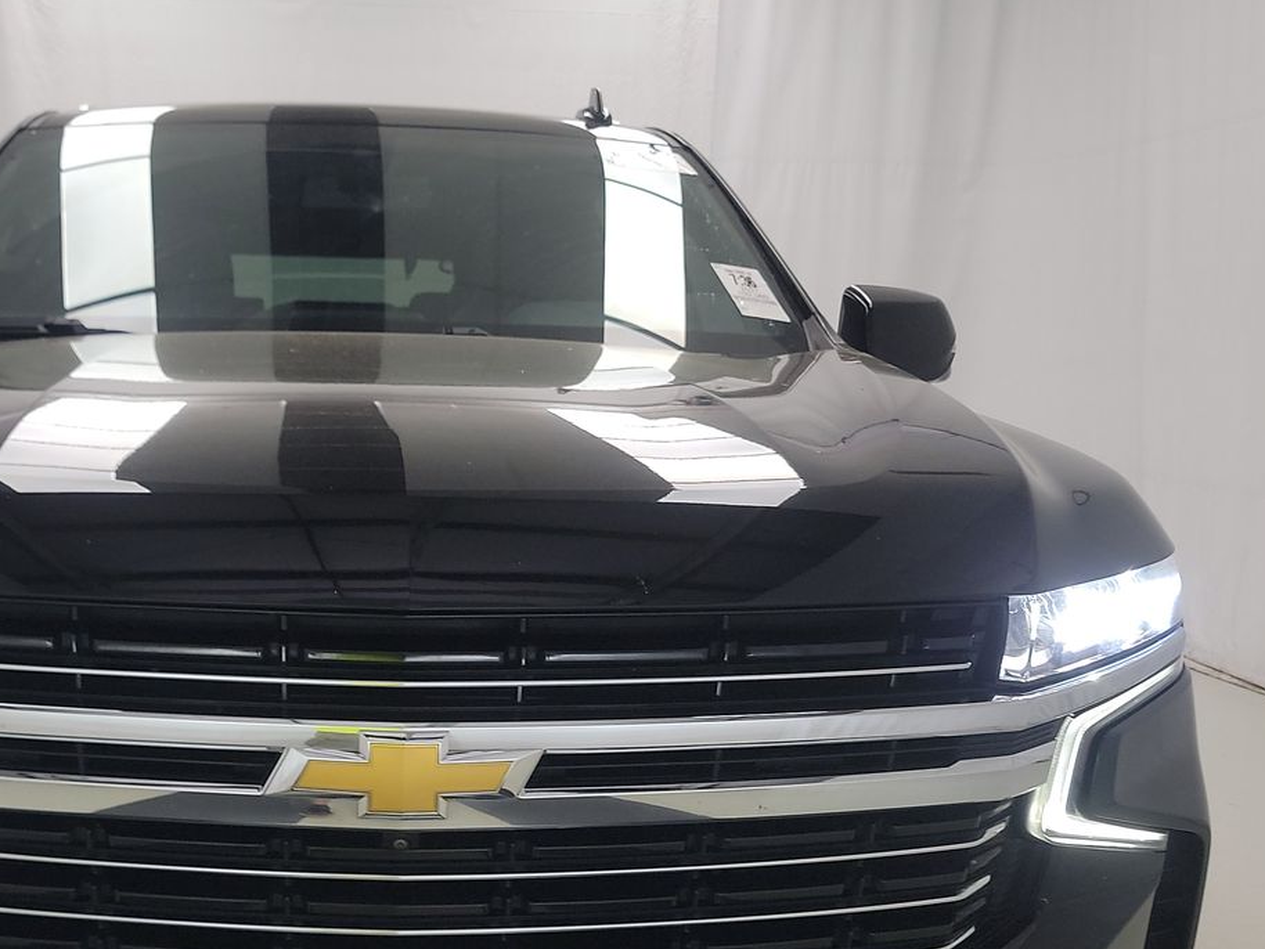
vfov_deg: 33.7
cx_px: 376
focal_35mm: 42
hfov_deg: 43.8
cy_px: 706
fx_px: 1535
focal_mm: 6.7
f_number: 1.8
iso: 193
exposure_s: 1/59
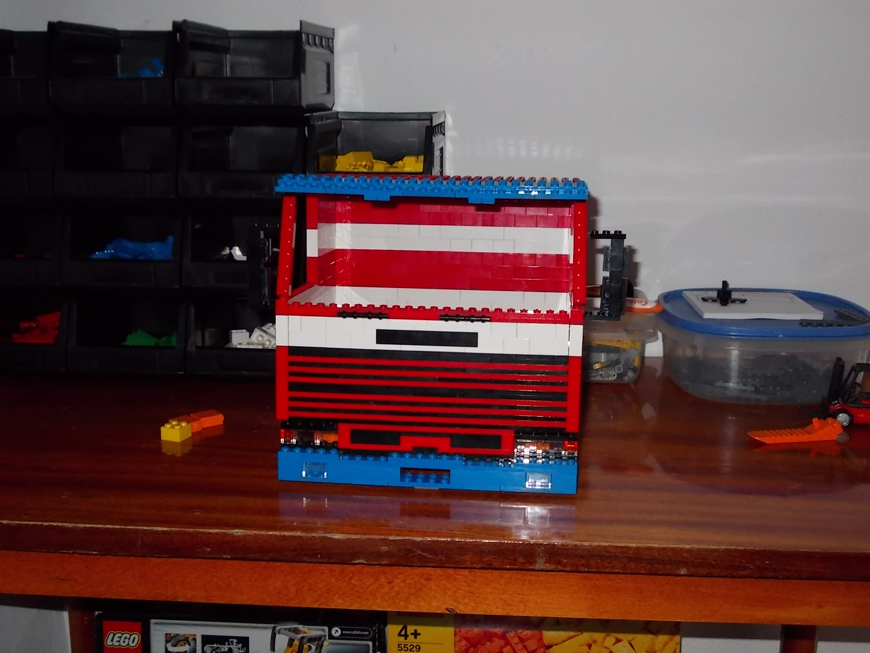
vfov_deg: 33.6
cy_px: 326
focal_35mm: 43
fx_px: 1081
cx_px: 435
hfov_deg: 43.9
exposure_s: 1/30
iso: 200
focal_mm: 6.1
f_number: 3.3
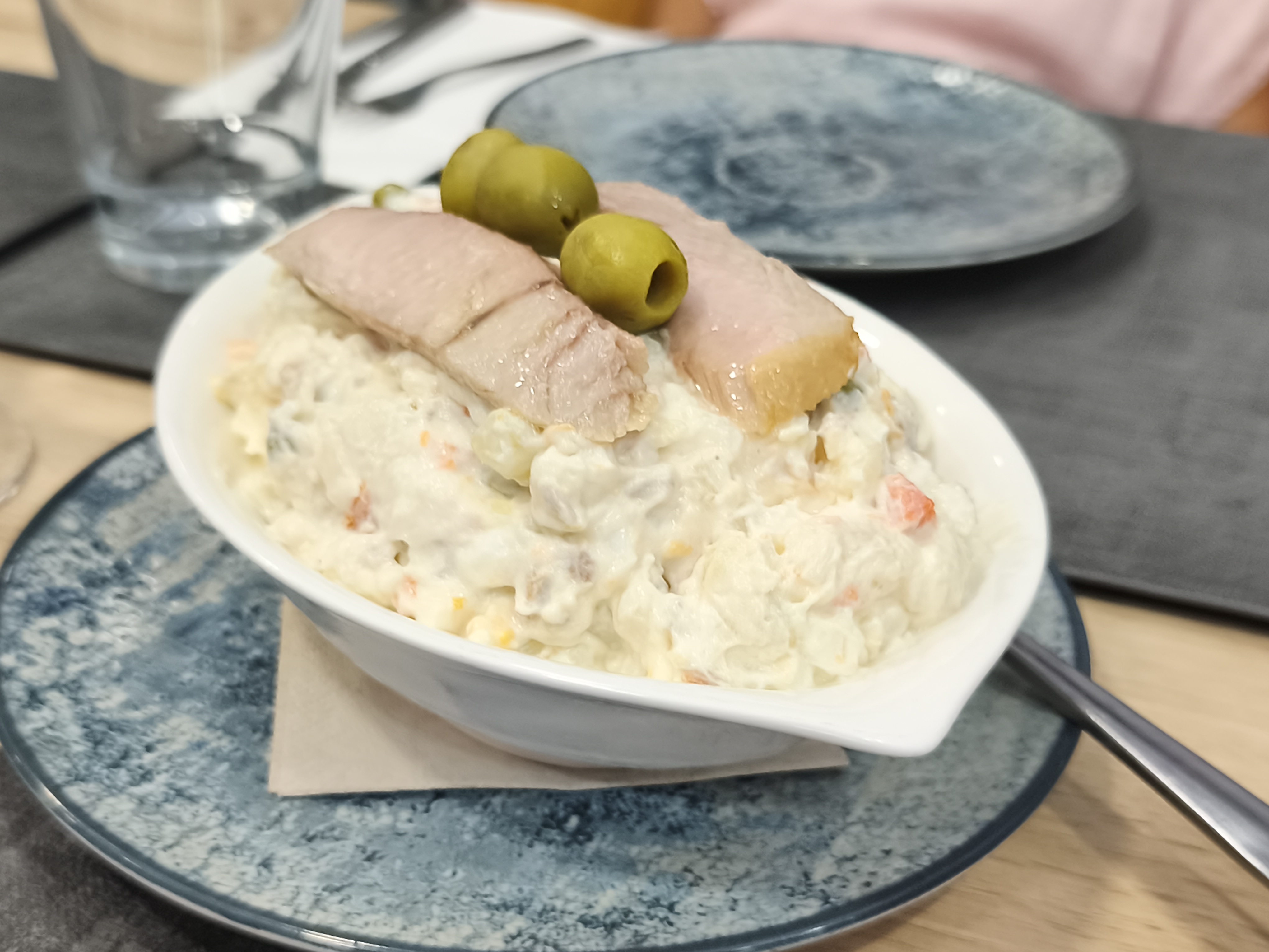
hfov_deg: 41.2
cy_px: 476
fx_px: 1686
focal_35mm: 46
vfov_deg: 31.5
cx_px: 634
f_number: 1.65
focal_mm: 6.18
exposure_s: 1/50
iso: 500
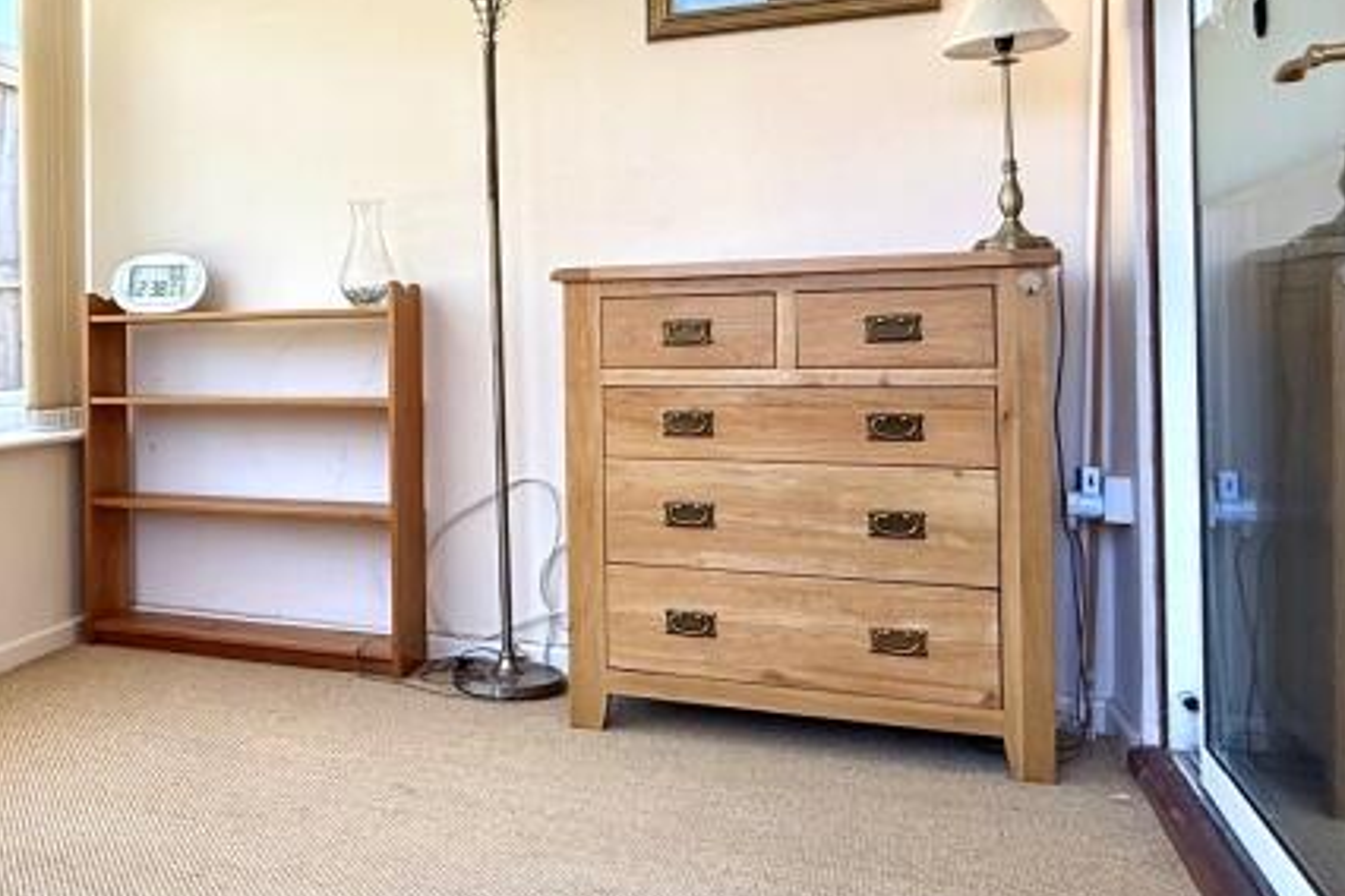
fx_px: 1308
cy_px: 331
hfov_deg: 49.8
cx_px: 196
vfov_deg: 37.6
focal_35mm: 35
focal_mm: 2.22
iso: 64
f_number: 2.2
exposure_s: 1/242
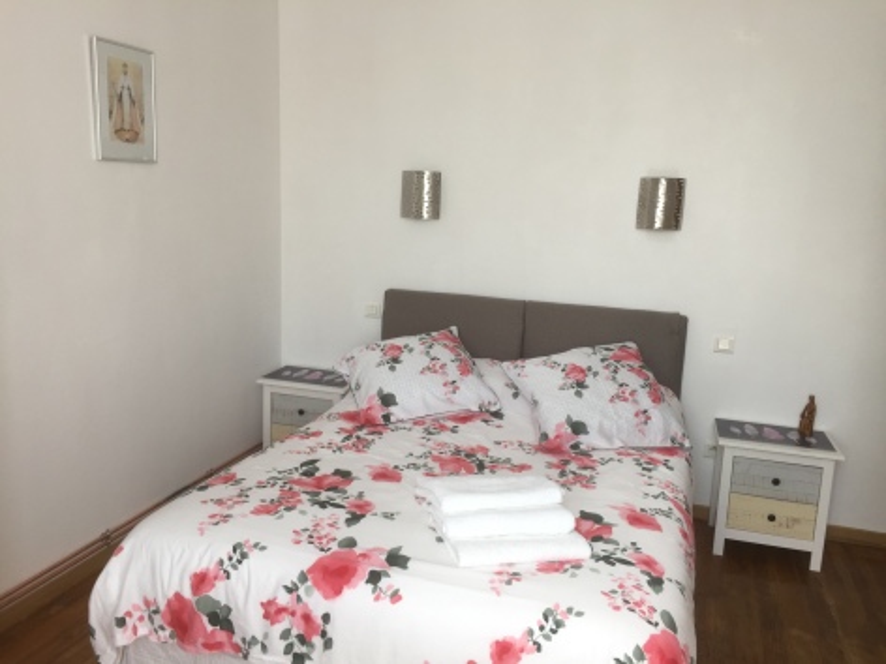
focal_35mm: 29
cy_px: 332
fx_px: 742
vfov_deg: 48.2
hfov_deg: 61.7
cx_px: 443
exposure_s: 1/50
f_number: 2.2
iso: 32
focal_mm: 4.15
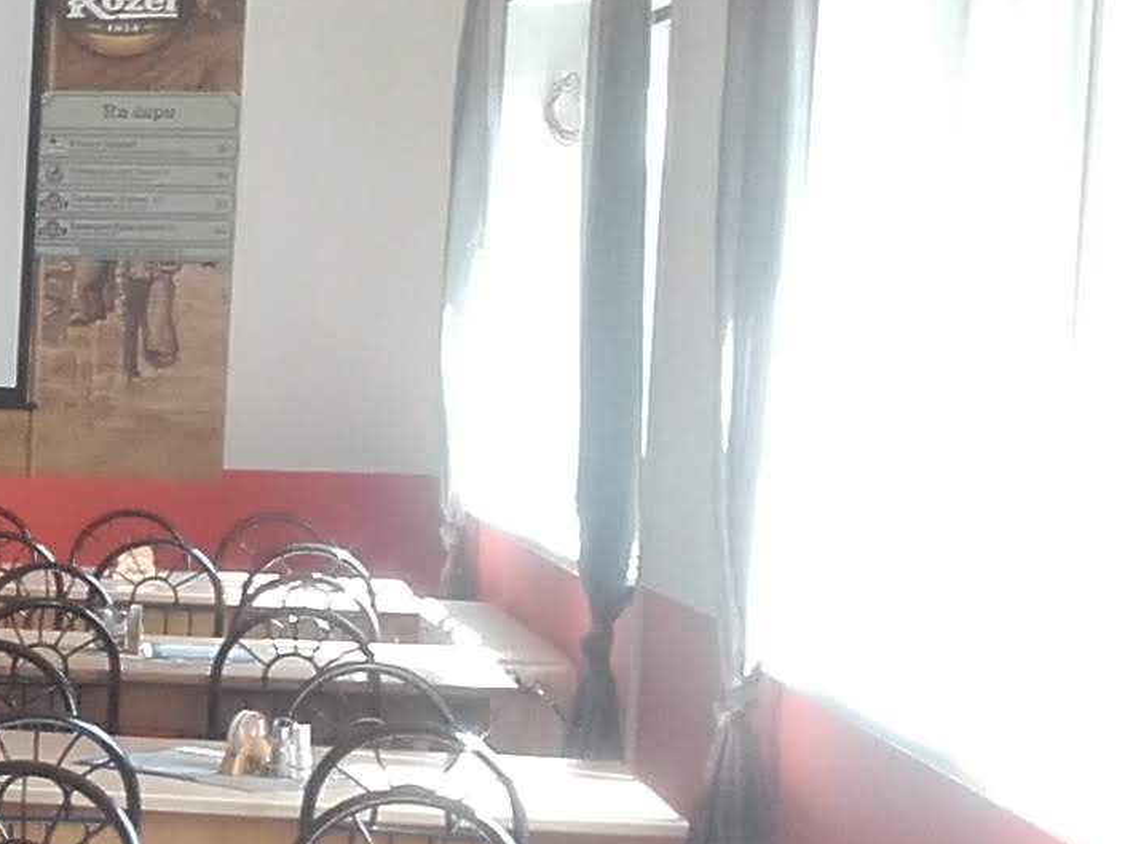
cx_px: -940
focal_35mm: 114
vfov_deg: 13.0
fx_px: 3706
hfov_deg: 14.9
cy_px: 523
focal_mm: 3.31
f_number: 2.2
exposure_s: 1/100
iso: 80
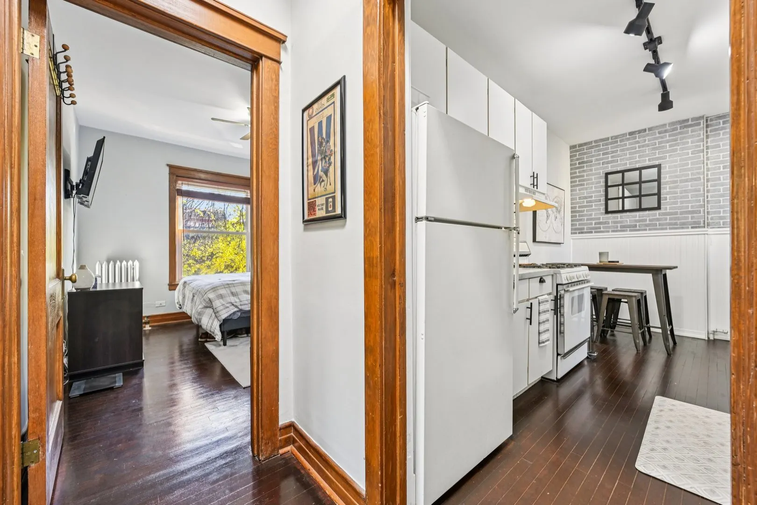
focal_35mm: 14
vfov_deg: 81.2
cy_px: 252
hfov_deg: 104.3
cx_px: 378
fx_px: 294
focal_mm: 14
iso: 800
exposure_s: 1/15
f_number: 8
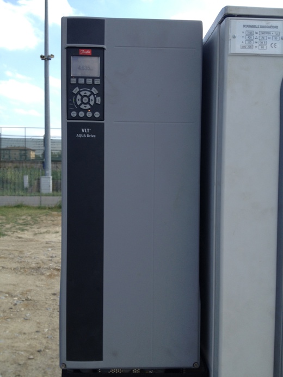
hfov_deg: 40.7
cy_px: 188
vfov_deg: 52.6
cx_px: 142
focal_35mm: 35
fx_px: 381
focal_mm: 4.28
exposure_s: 1/736
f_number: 2.4
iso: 50
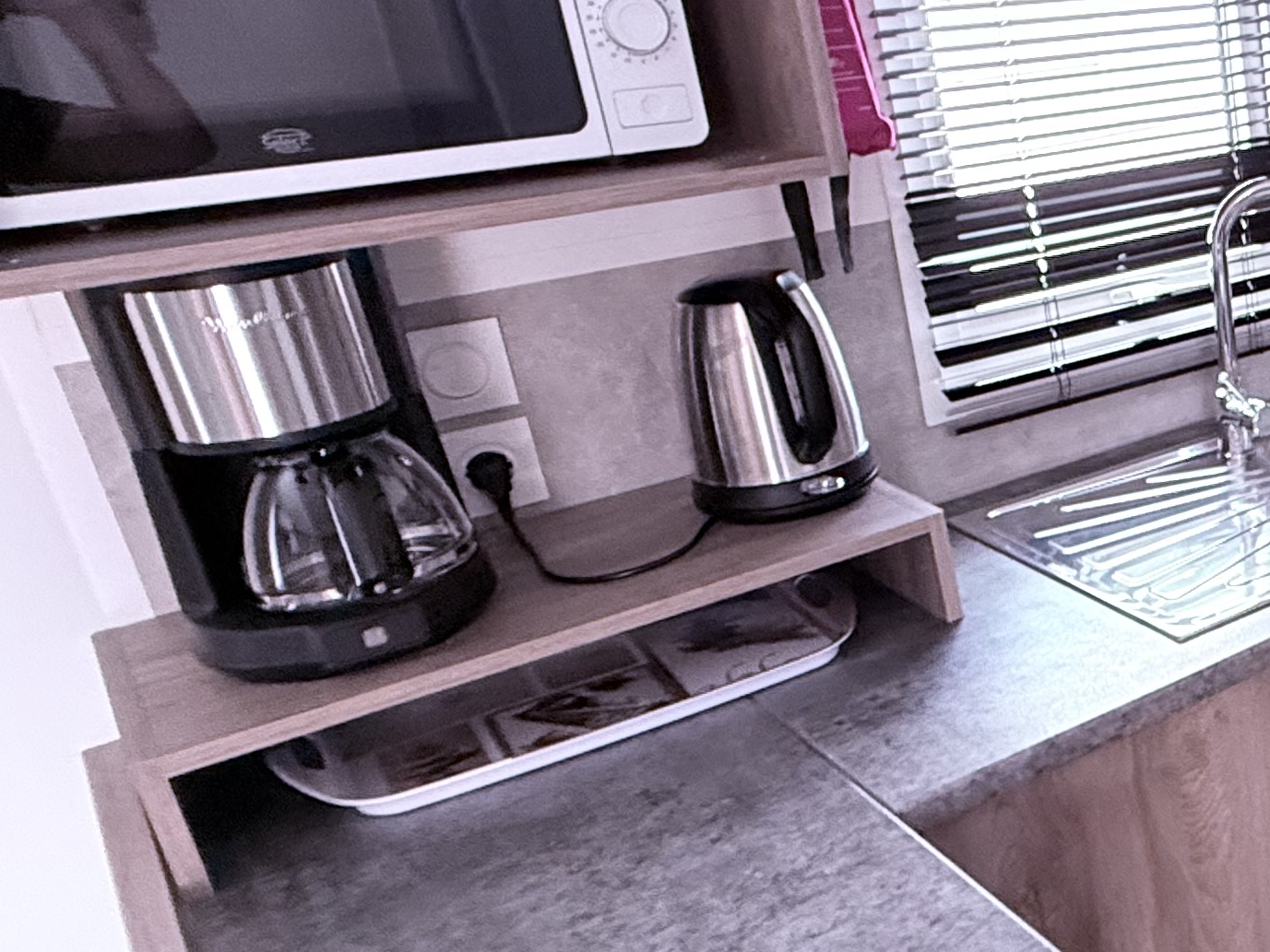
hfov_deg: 35.8
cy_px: 465
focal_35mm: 41
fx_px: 1504
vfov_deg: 35.1
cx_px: 1523
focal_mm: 2.22
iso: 400
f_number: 2.2
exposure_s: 1/60
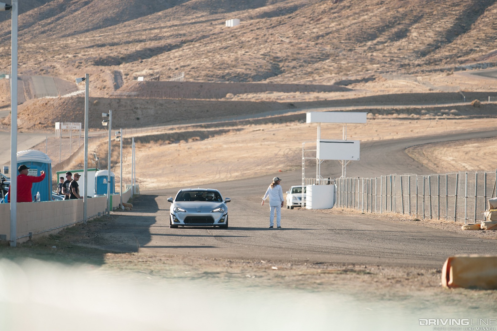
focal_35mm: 175
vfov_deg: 7.8
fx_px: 2416
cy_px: 166
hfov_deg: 11.7
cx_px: 248
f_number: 4
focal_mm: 175
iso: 200
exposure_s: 1/500
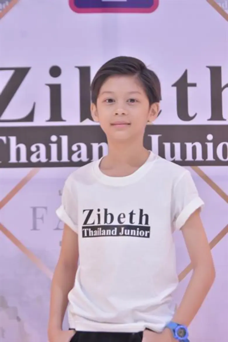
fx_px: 1069
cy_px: 171
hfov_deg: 12.2
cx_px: 114
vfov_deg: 18.2
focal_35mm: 112
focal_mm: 75
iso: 2000
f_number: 4
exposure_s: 1/125
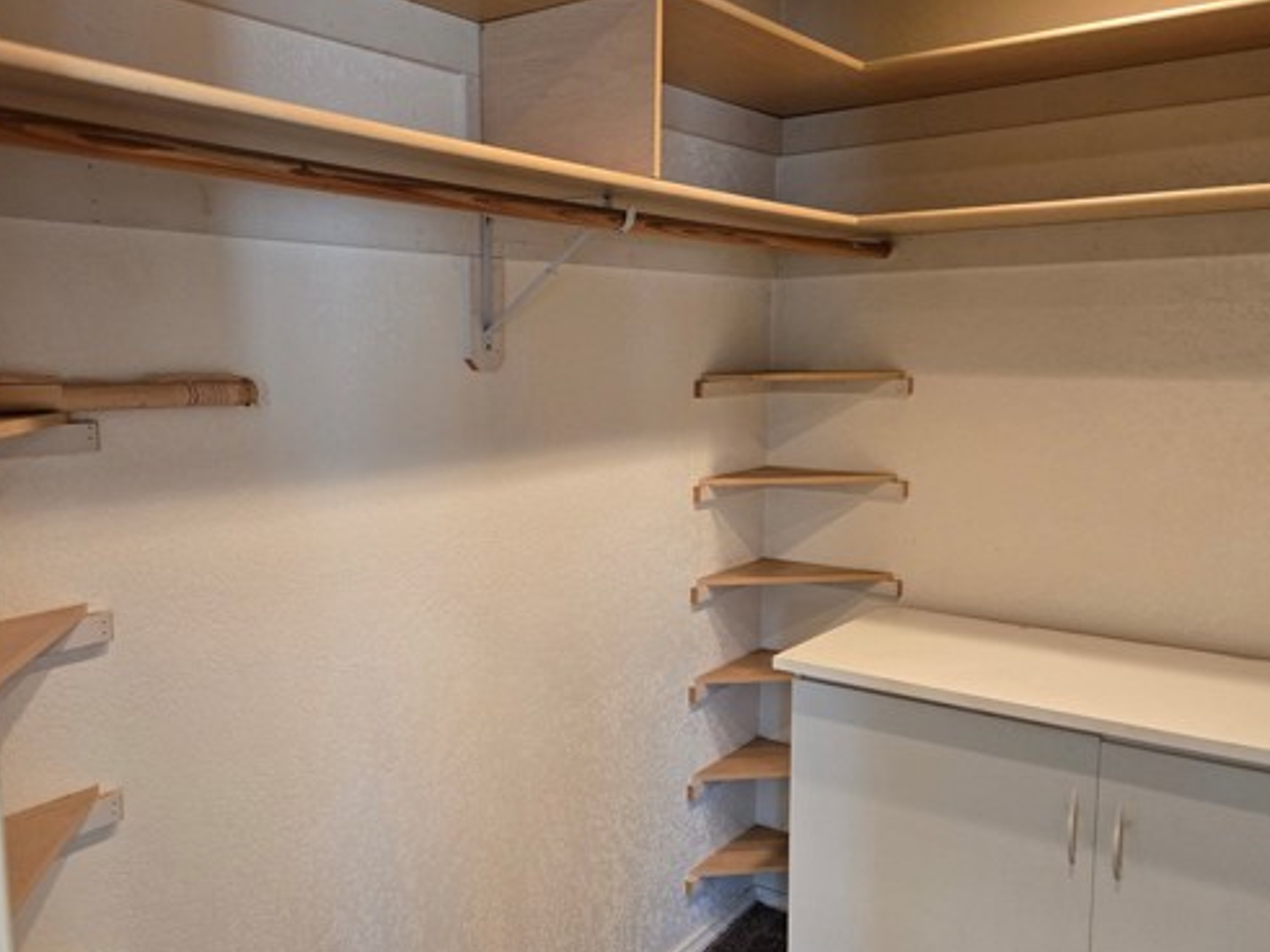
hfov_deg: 59.7
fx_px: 1100
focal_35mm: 30
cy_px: 510
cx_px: 543
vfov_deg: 46.7
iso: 500
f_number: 1.8
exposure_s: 1/120
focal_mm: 5.4
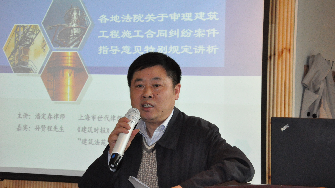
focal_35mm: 79
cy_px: 100
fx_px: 702
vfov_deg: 15.3
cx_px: 167
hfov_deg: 26.9
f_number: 6.3
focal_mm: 50
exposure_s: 1/200
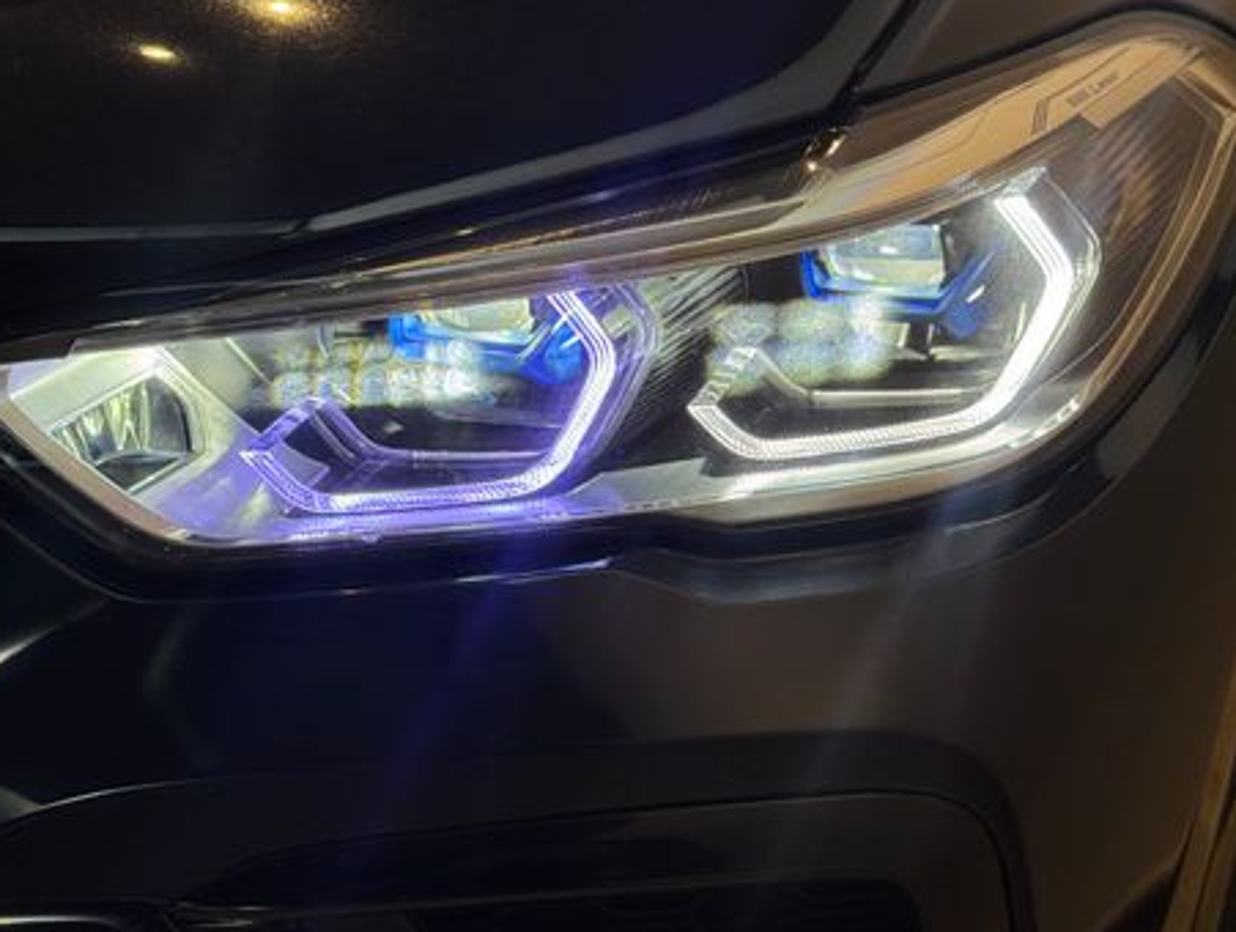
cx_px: 611
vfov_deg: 29.2
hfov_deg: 38.1
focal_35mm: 50
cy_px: 474
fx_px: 1789
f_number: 1.78
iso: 80
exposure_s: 1/122
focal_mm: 6.76
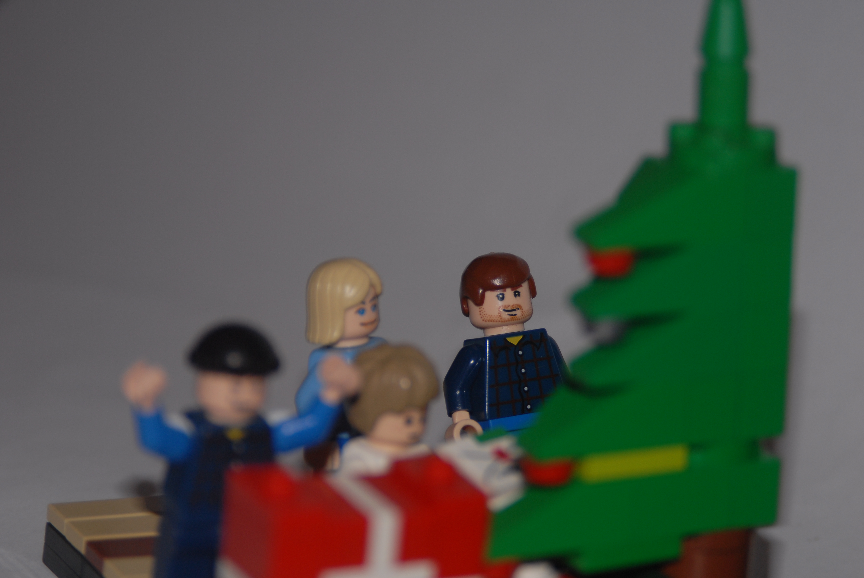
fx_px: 3785
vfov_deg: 8.7
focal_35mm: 158
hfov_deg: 13.0
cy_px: 289
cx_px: 432
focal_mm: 105
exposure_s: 1/60
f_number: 4.5
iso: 200
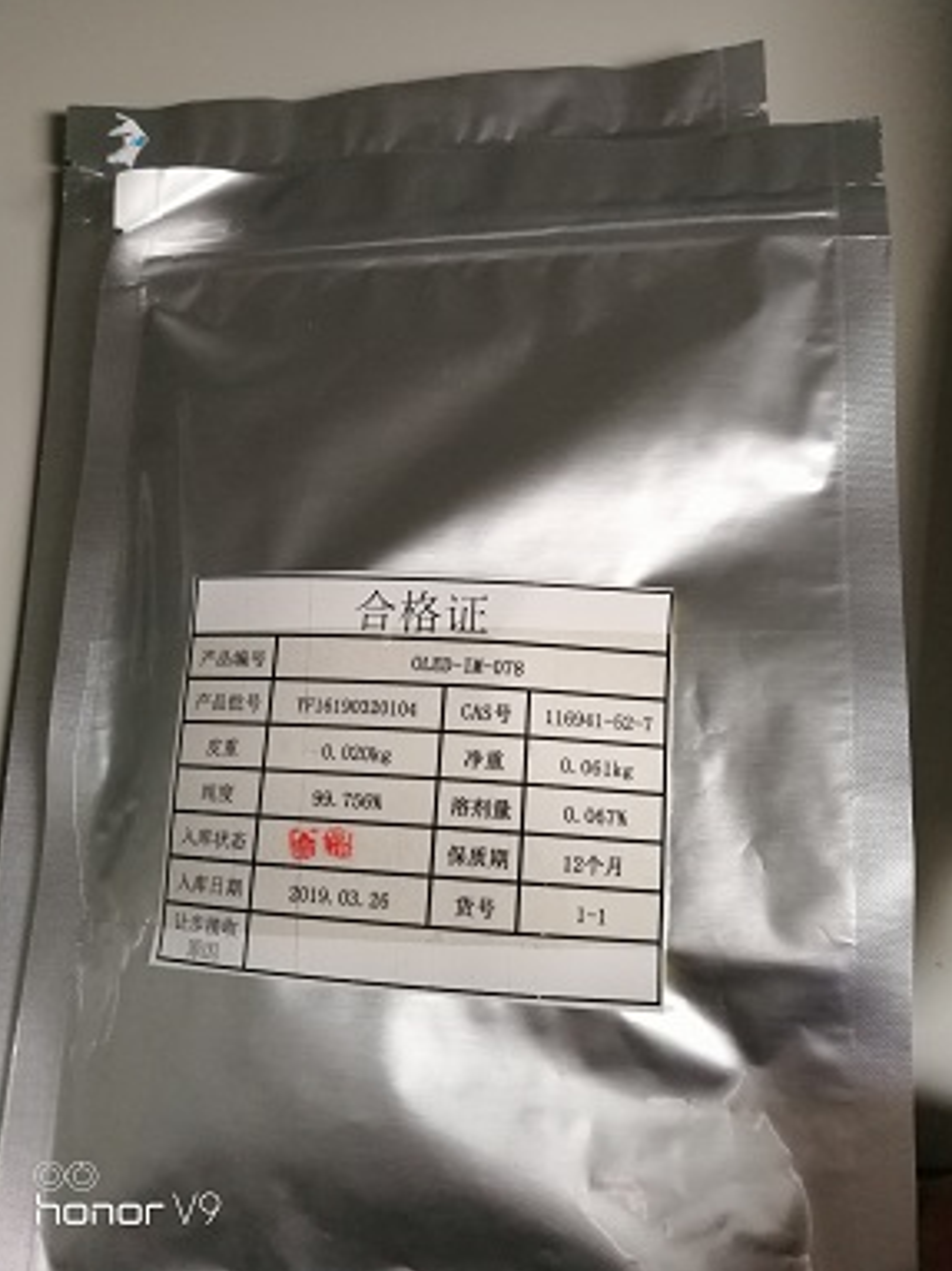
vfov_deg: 63.5
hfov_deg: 49.7
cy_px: 626
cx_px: 478
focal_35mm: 28
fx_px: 1027
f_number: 2.2
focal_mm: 3.84
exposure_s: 1/25
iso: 400
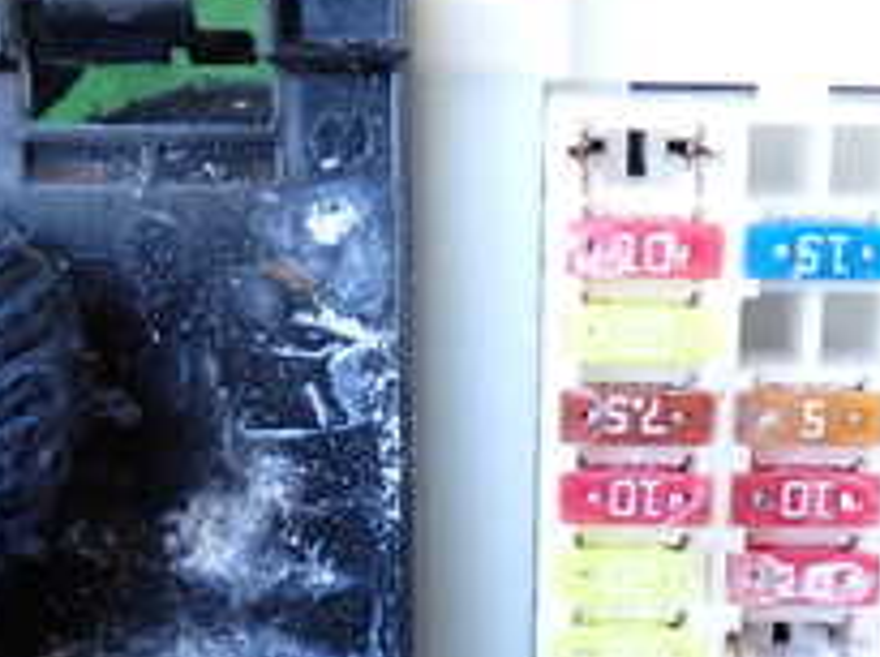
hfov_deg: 22.3
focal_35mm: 88
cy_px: 661
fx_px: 2233
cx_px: 502
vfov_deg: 16.4
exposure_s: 1/30
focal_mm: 5.4
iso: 200
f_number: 2.3
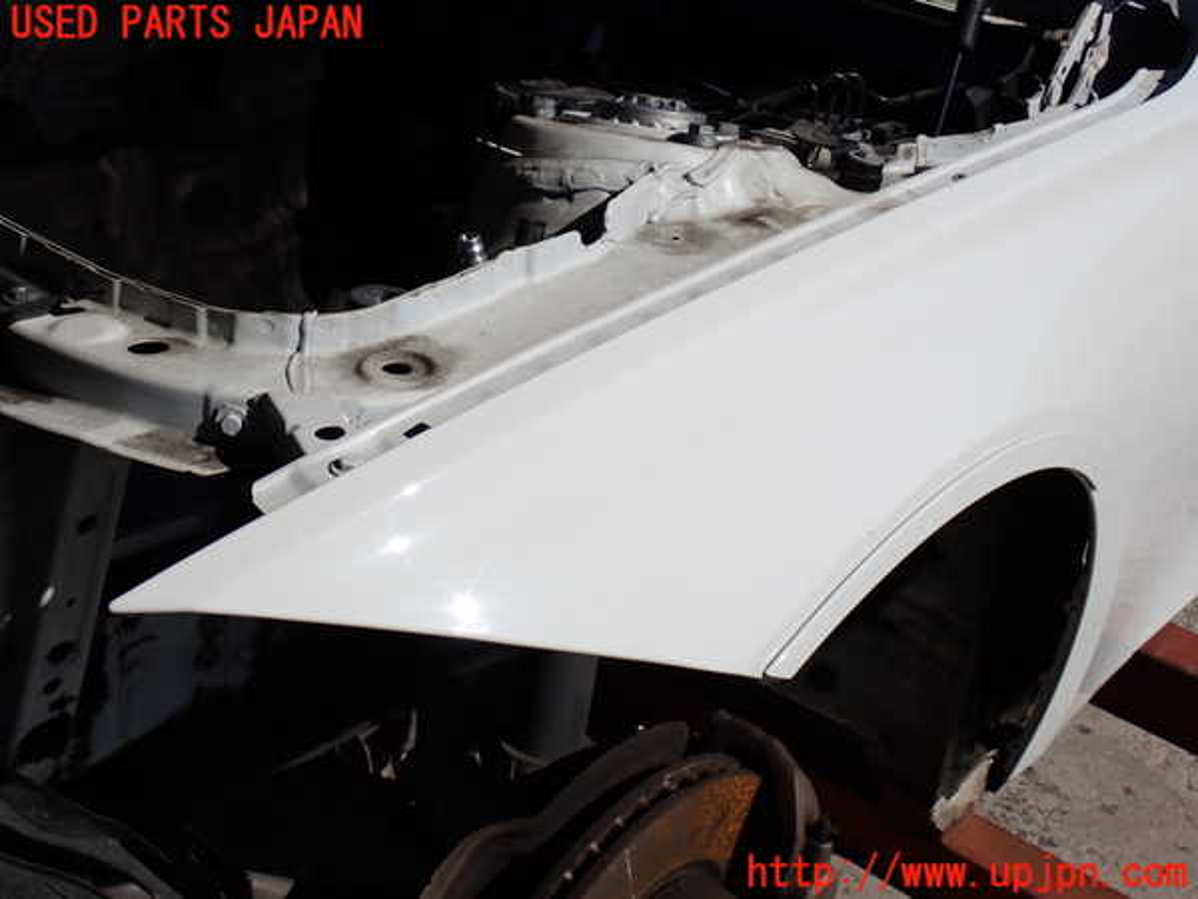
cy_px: 450
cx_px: 599
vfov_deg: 32.9
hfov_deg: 42.9
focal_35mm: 44
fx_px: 1523
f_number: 11
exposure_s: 1/250
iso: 100
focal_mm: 7.84
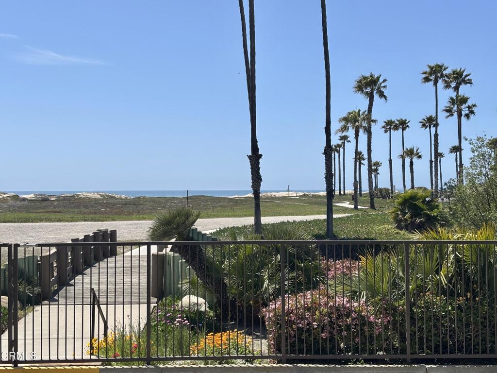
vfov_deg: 28.0
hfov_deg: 36.8
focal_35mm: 52
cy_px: 186
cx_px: 248
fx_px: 747
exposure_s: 1/3937
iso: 32
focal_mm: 5.96
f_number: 1.6
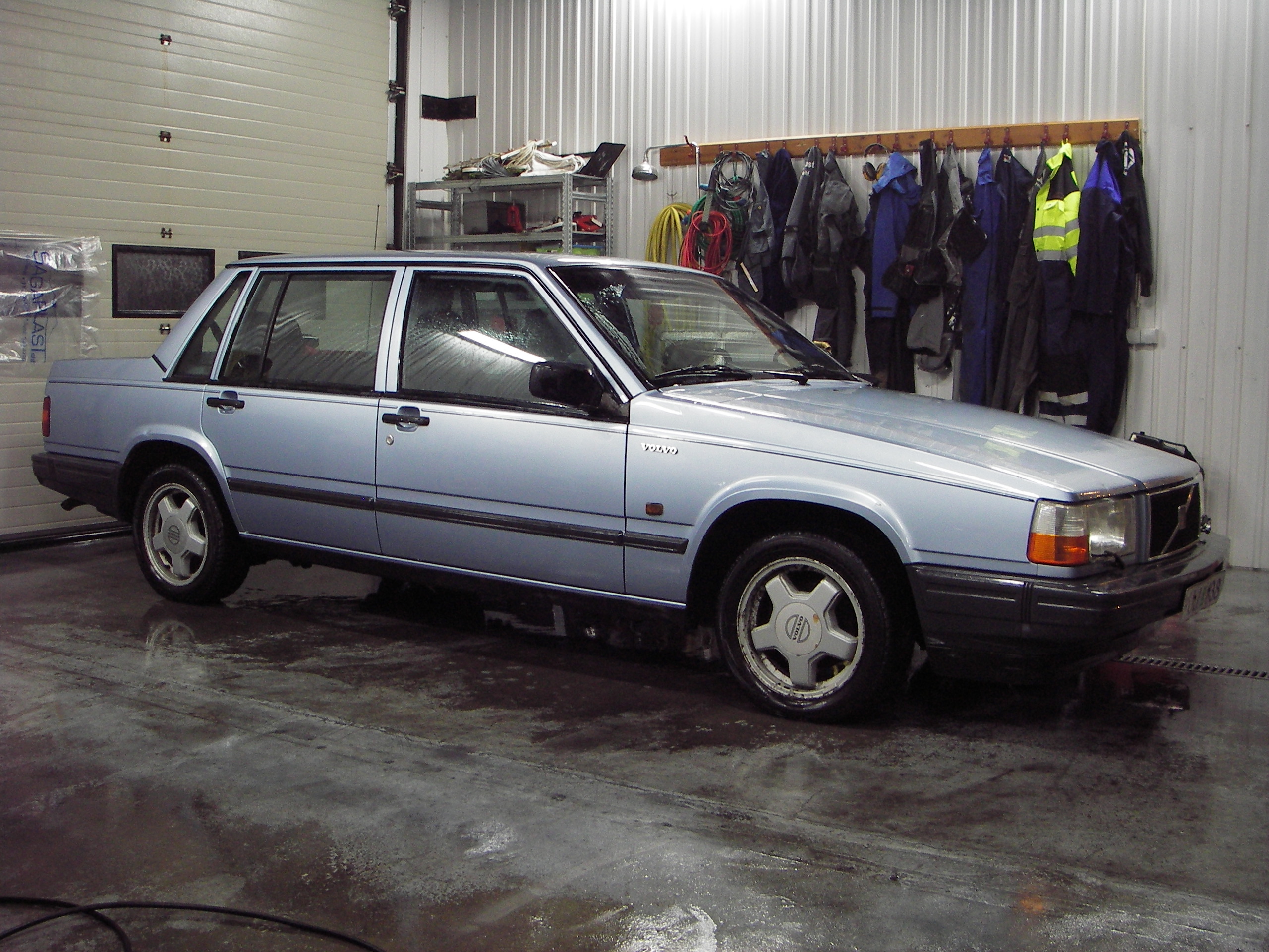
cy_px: 476
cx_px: 634
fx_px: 1393
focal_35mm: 38
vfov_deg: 37.7
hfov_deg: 49.0
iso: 100
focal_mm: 6.3
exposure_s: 1/6
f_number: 3.3
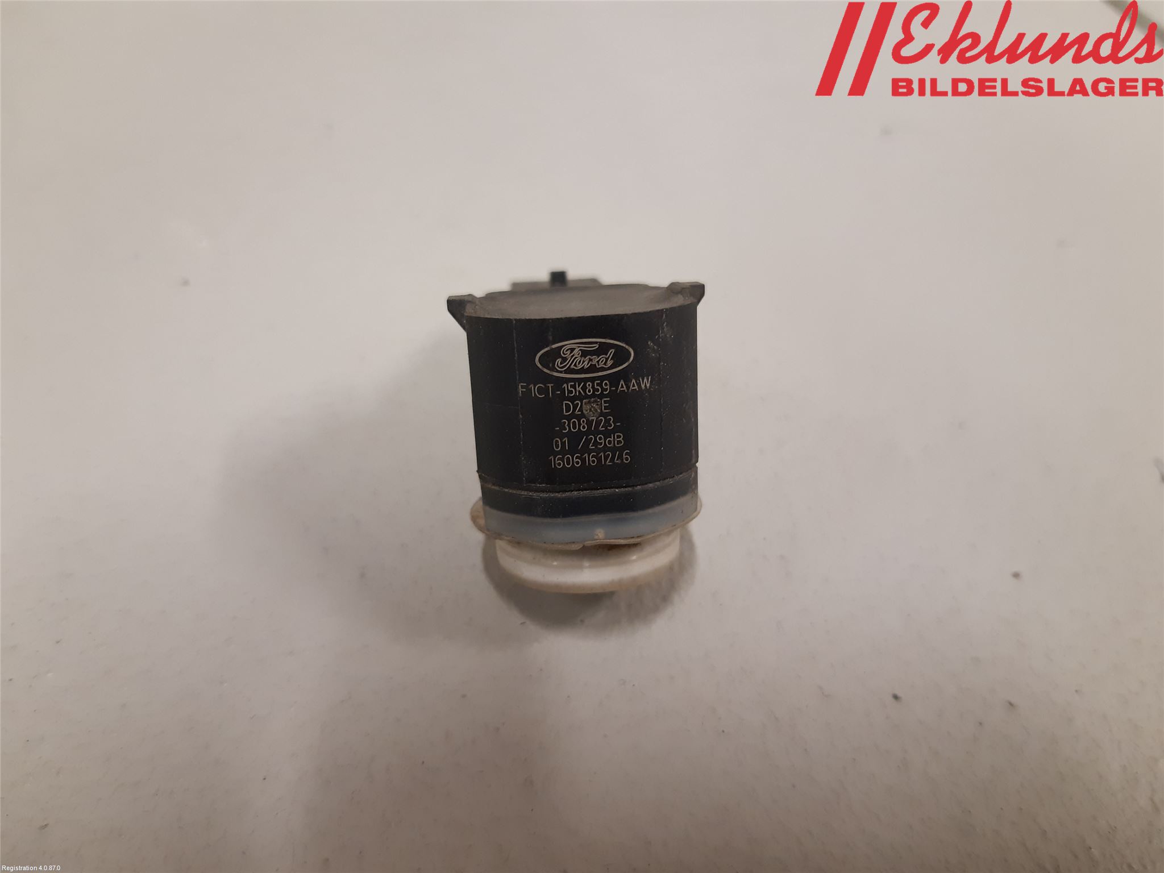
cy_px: 436
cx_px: 582
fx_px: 874
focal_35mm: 26
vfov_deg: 53.1
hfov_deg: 67.3
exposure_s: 1/50
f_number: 1.7
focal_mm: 3.93
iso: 200
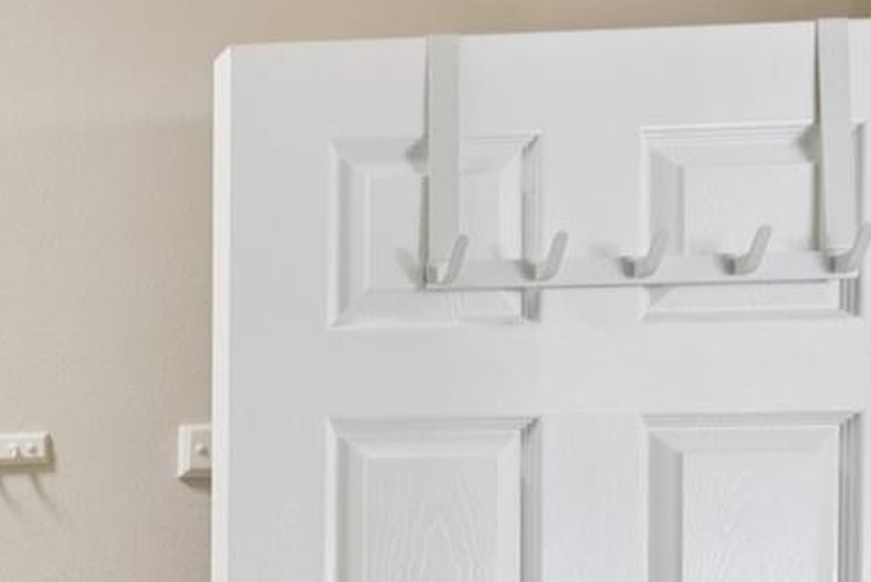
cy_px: 685
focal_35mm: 49
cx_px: -478
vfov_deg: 25.0
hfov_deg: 26.7
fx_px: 1186
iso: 400
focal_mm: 14
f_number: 8
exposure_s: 1/5
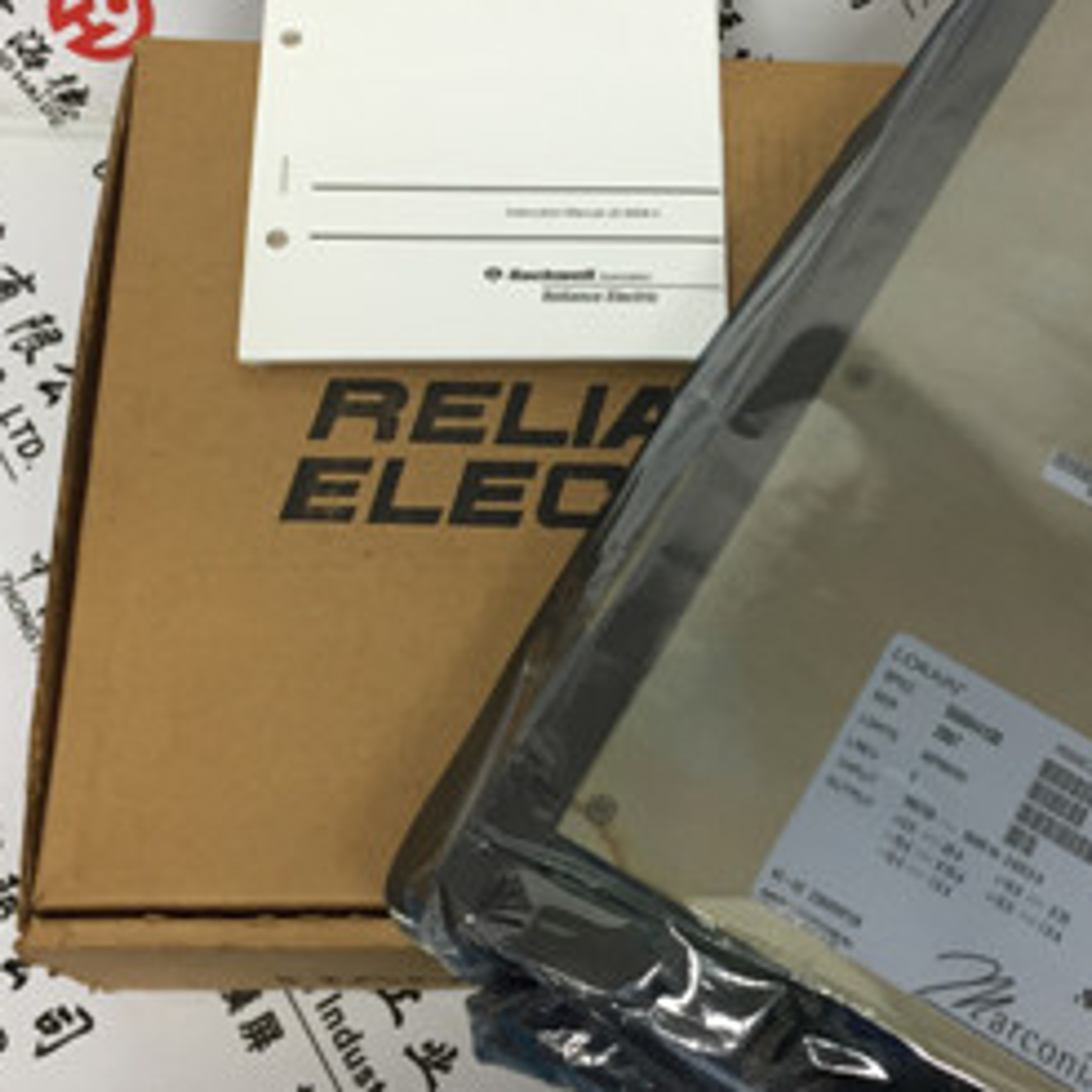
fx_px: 1856
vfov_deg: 32.7
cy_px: 455
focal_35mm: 52
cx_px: 728
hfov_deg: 32.5
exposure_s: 1/33
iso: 100
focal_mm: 4.15
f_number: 2.2
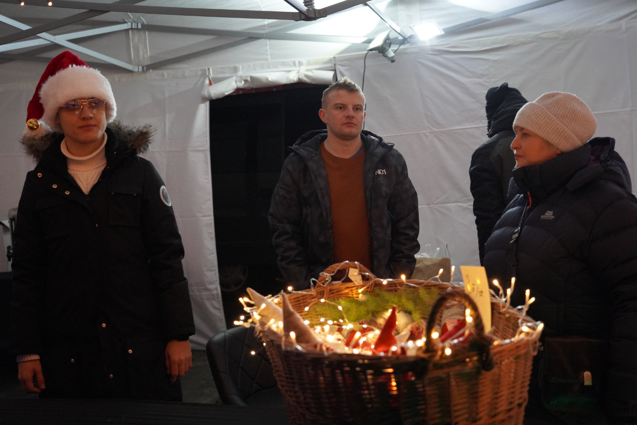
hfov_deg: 40.3
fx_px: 867
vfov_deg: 27.5
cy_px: 212
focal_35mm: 49
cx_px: 318
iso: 12800
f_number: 4
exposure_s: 1/160
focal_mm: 49
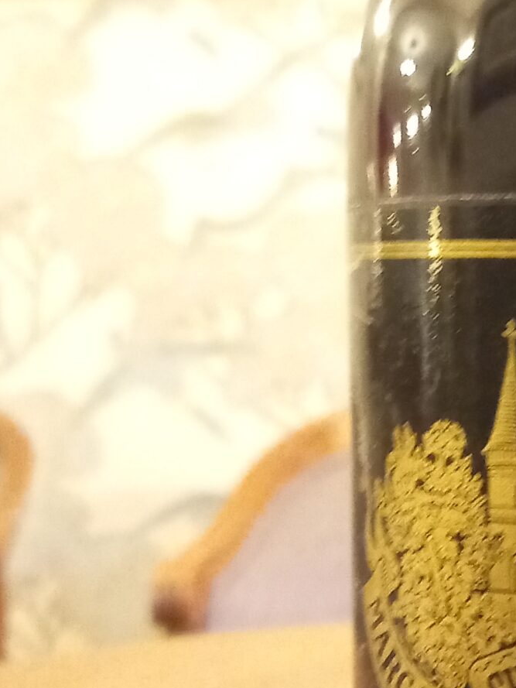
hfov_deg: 19.0
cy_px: 382
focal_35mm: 72
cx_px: 655
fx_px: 1431
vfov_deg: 27.0
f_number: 2
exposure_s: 1/15
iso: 1250
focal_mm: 4.6
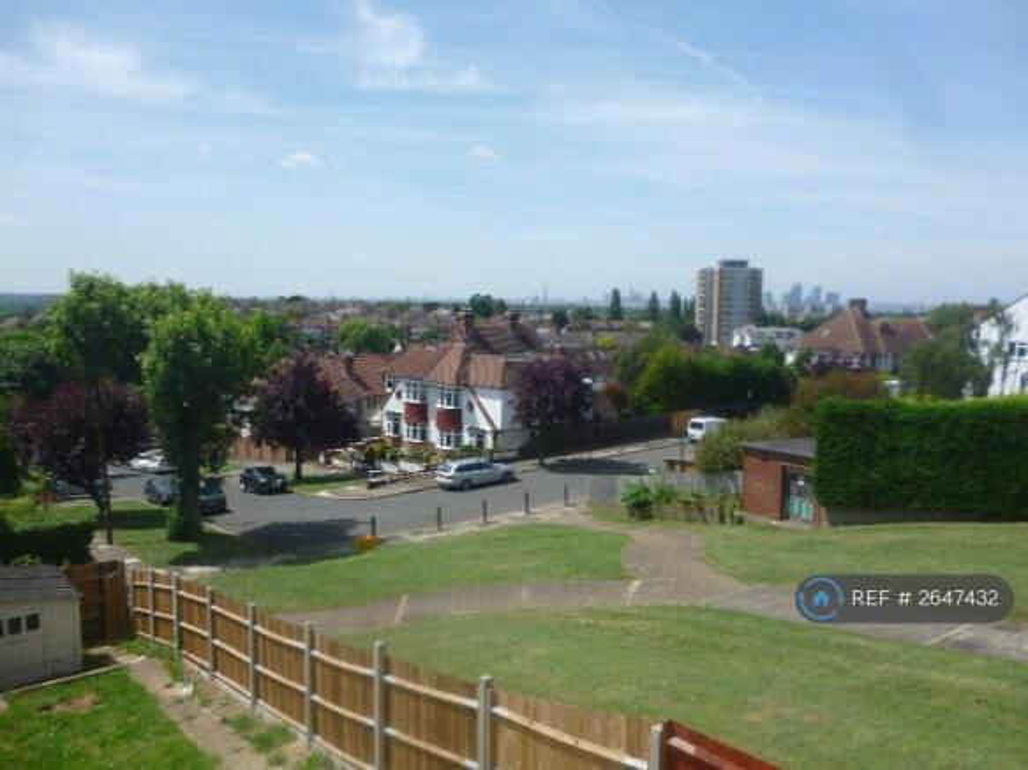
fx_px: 831
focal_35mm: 28
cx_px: 514
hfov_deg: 63.5
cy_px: 385
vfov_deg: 49.7
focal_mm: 5
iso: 100
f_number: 9
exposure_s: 1/125
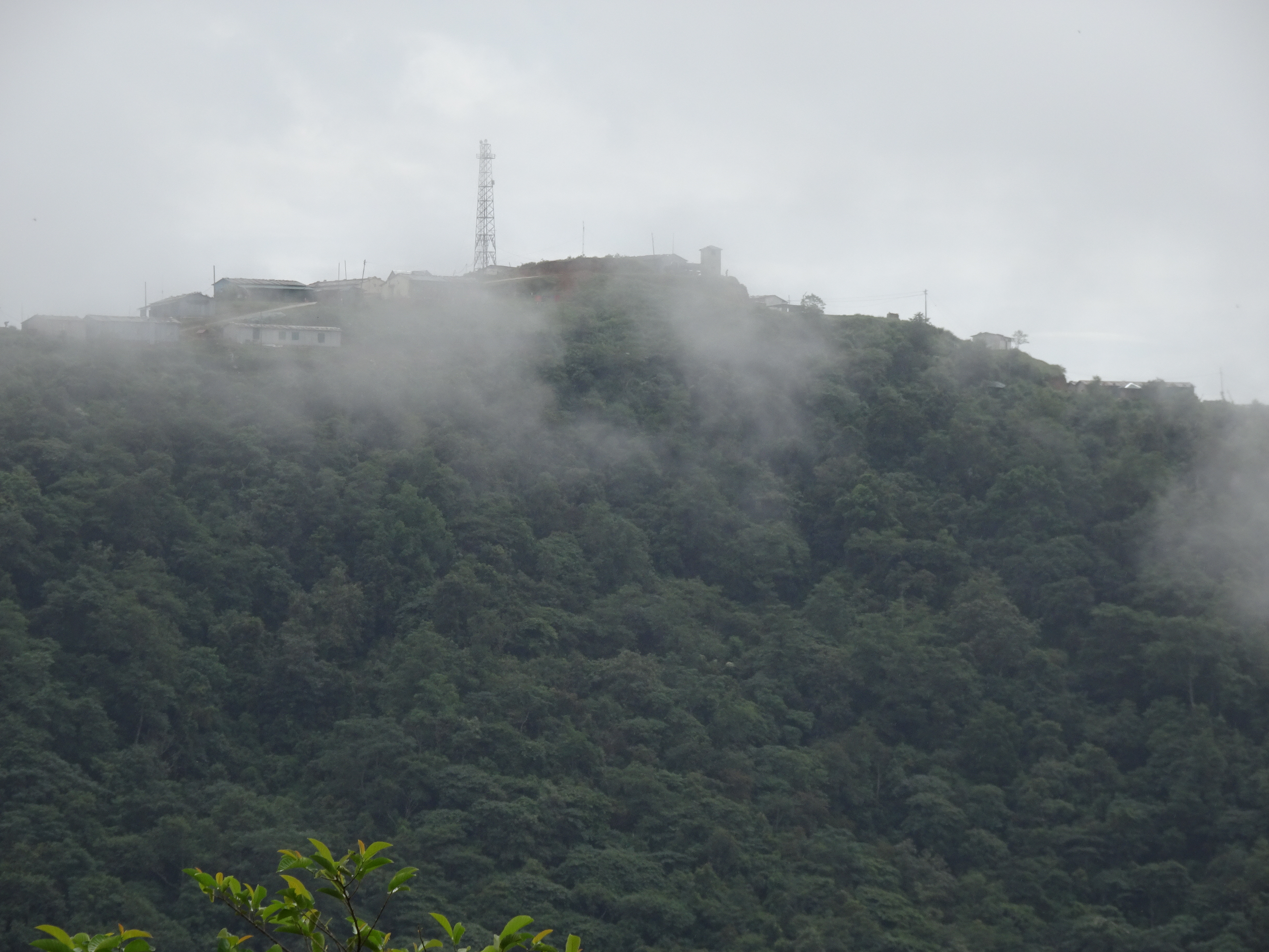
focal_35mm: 189
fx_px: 6929
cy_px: 476
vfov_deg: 7.9
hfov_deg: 10.5
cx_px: 634
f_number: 5.6
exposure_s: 1/400
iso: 80
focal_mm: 32.24
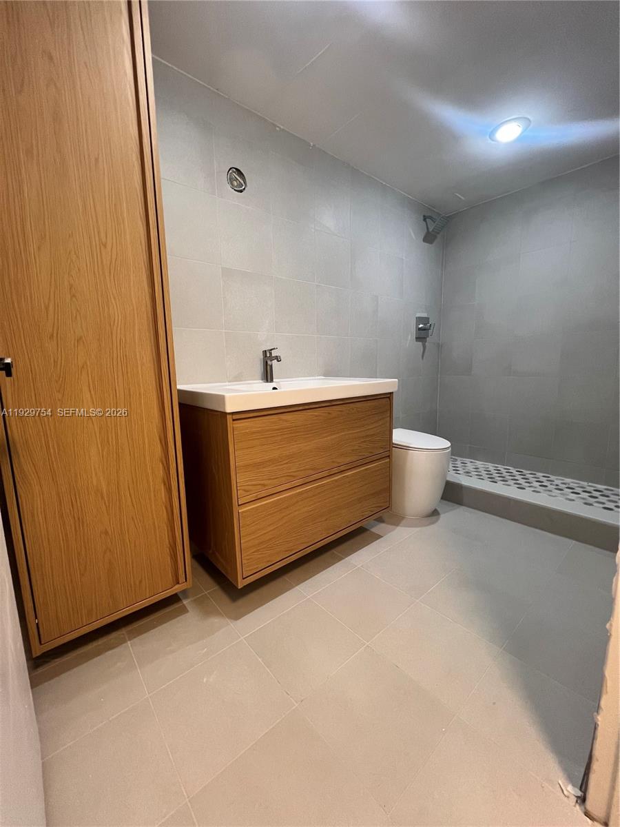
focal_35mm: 13
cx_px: 310
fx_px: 310
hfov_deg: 89.9
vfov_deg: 106.2
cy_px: 414
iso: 250
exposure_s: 1/120
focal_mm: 1.57
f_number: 1.8
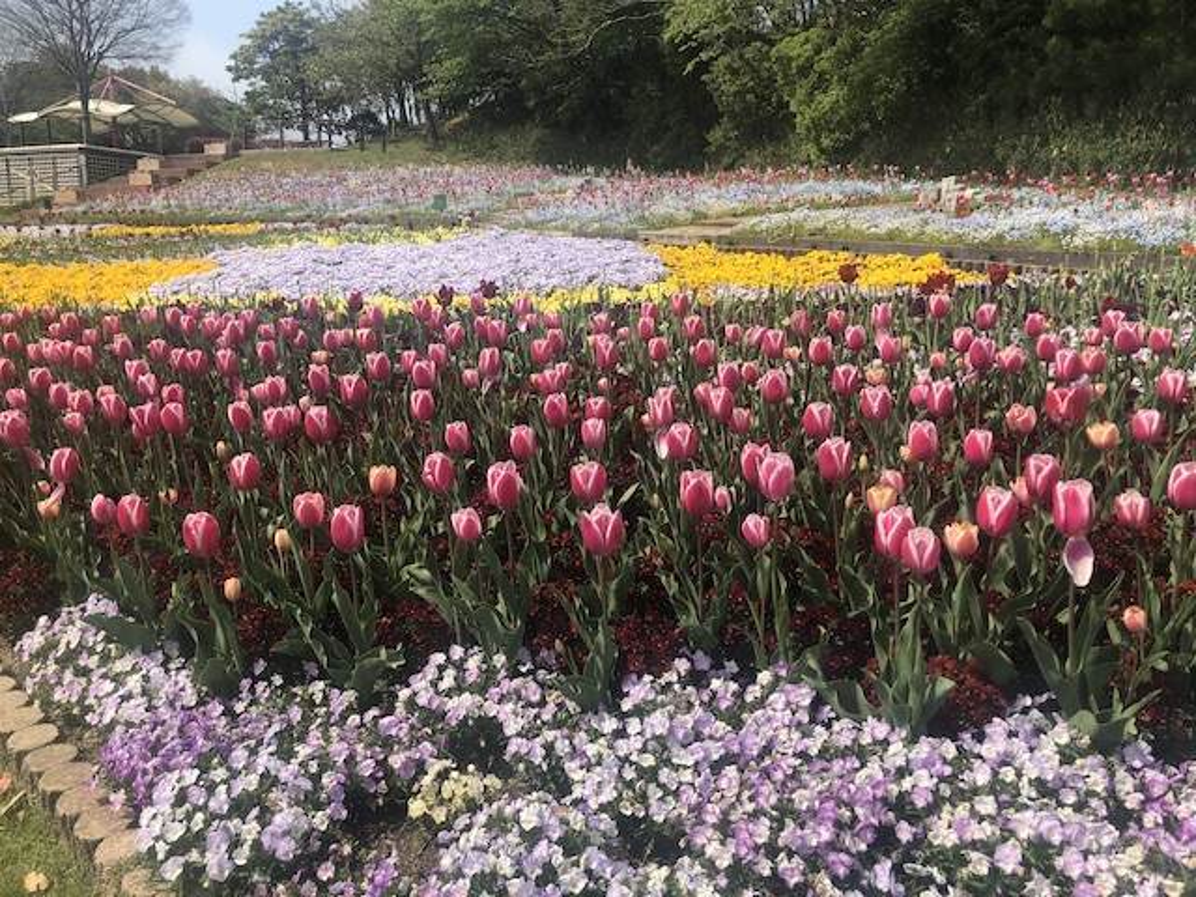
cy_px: 448
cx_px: 598
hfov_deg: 63.4
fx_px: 967
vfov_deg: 49.7
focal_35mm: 28
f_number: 1.8
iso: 20
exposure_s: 1/1499
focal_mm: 3.99
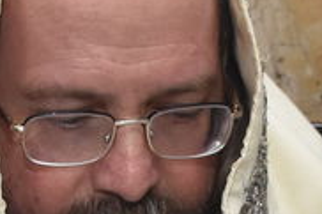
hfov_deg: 9.9
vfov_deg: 6.3
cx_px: 161
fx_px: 1859
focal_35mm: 208
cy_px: 531
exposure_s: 1/160
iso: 1000
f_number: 6.3
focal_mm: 18
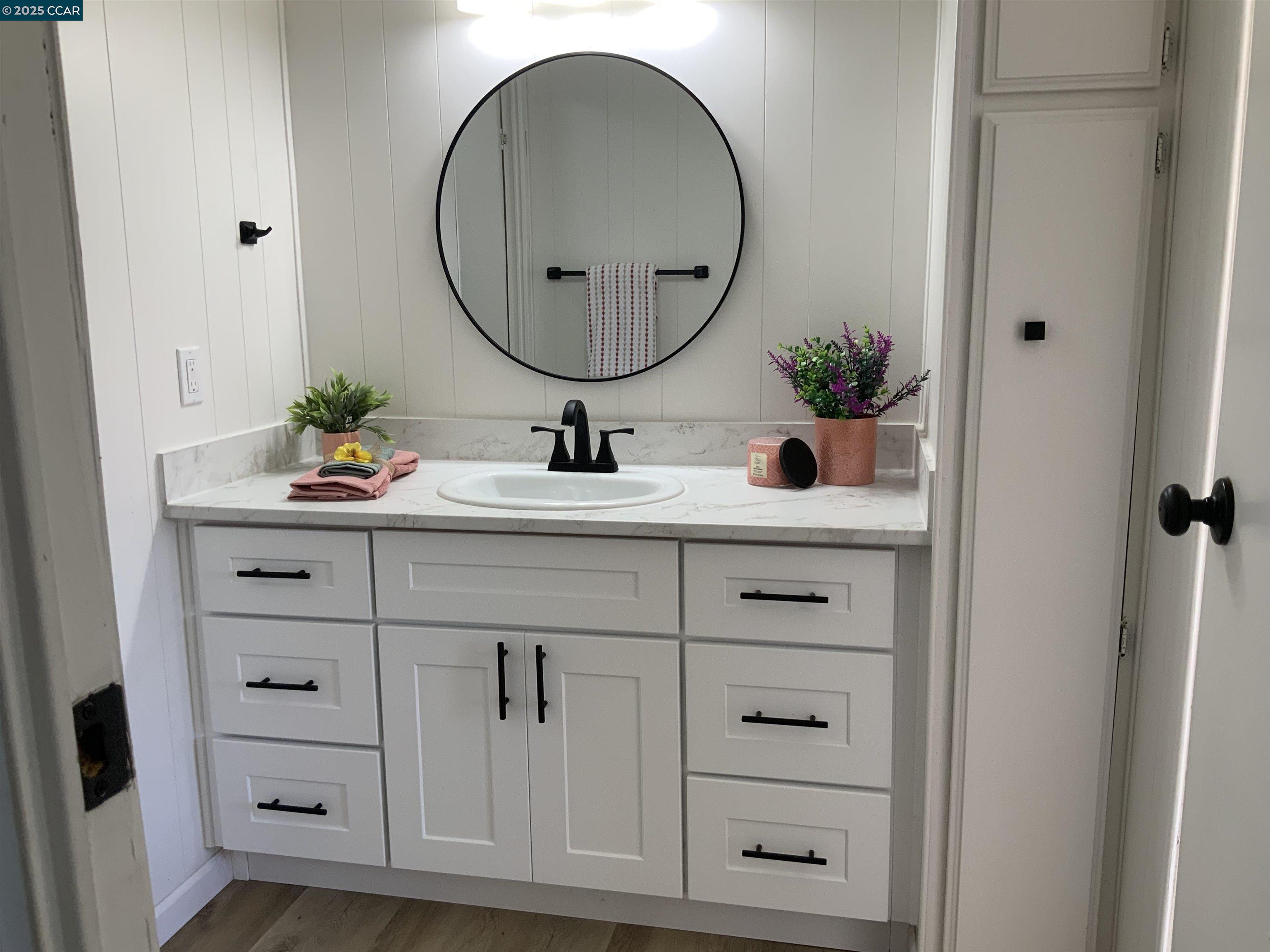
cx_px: 635
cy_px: 476
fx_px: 1064
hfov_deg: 61.7
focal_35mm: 29
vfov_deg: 48.2
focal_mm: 3
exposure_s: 1/120
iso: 50
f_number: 1.8
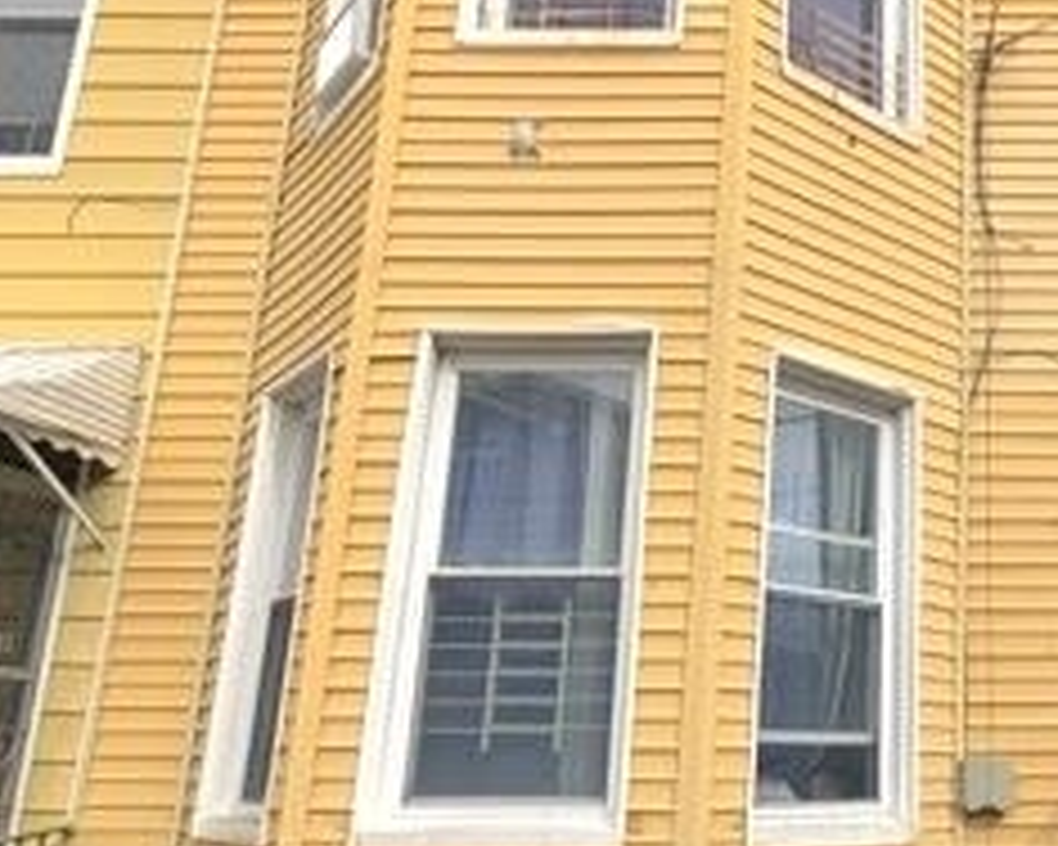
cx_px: 936
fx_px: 1002
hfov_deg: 50.0
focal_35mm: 32
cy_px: 472
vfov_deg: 45.7
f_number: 1.7
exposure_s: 1/3257
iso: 49
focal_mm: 2.02
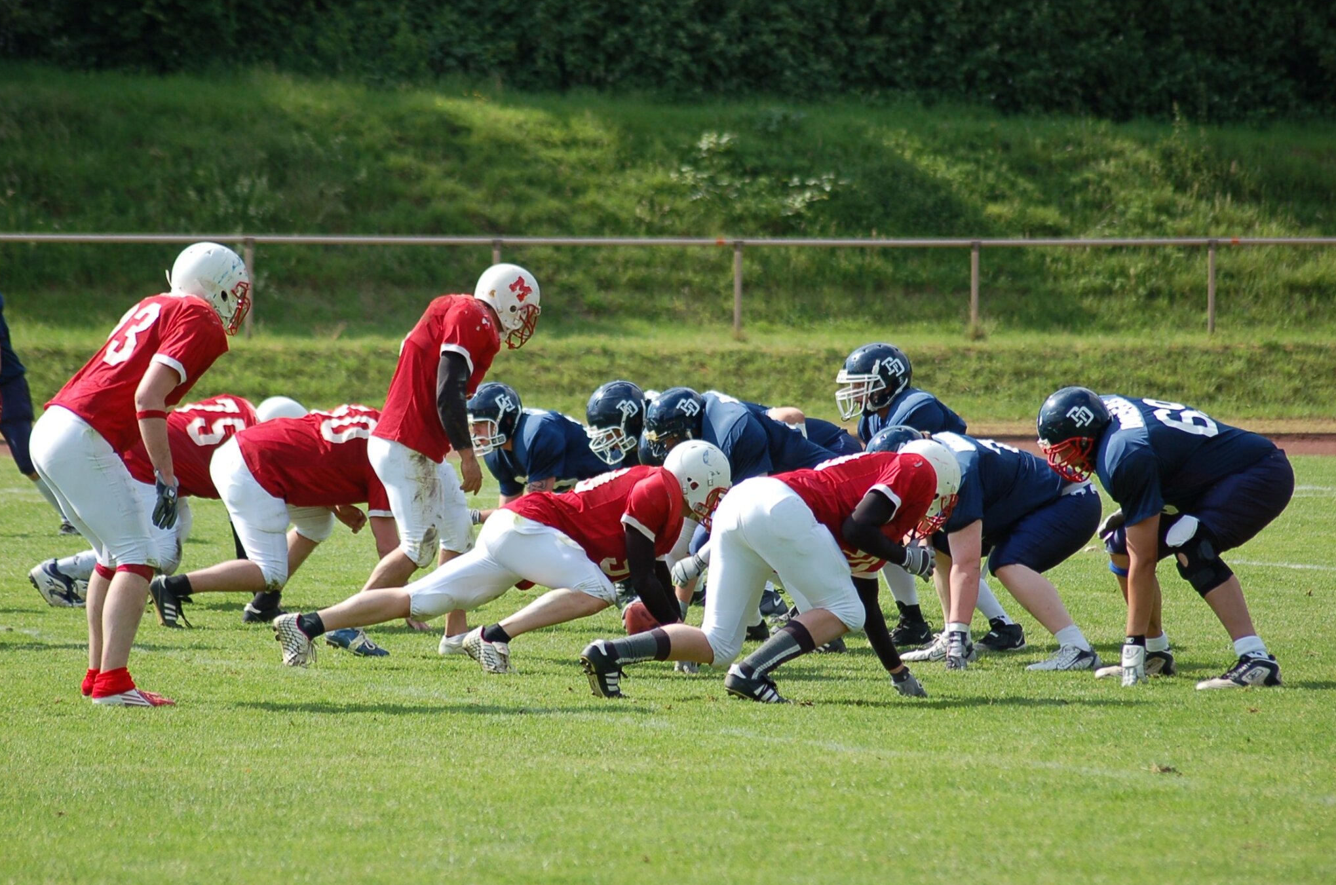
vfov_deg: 6.3
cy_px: 448
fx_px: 8094
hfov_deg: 9.4
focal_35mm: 219
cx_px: 622
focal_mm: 135
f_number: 4.5
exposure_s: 1/1000
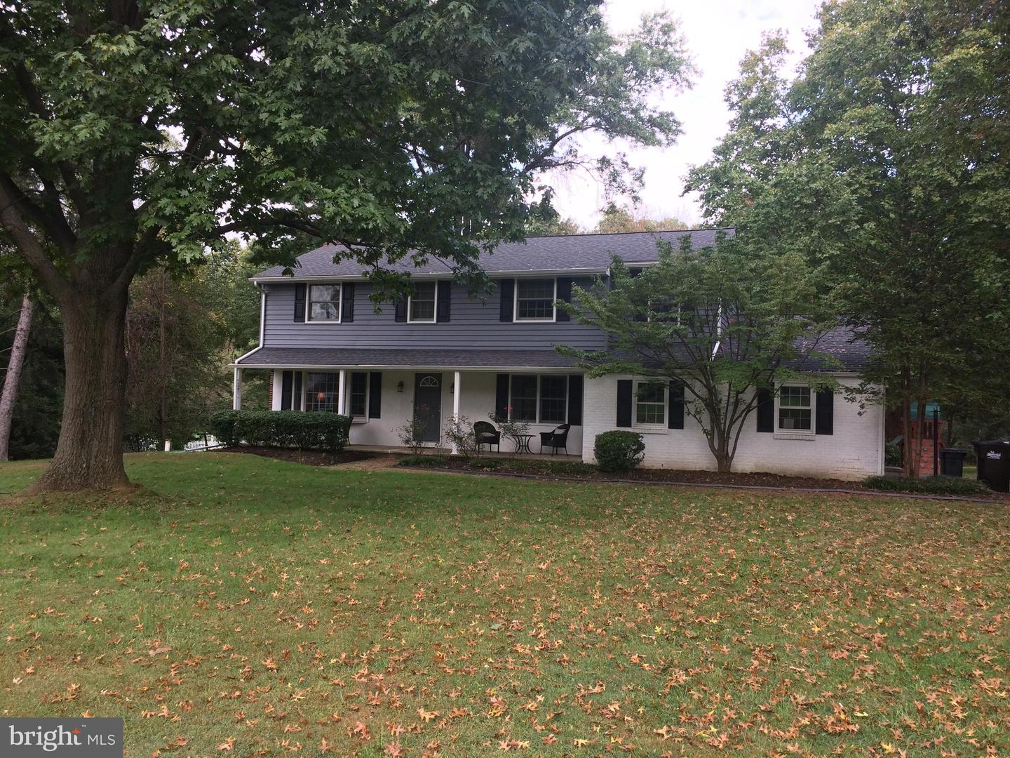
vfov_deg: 48.2
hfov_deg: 61.7
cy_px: 379
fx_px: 846
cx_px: 505
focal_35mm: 29
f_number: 2.2
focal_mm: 4.15
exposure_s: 1/289
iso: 32
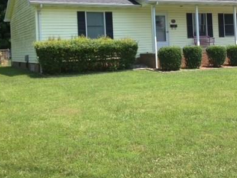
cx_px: 156
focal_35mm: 57
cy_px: 39
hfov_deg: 33.5
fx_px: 390
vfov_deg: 25.3
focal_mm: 4.28
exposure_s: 1/736
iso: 50
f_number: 2.4
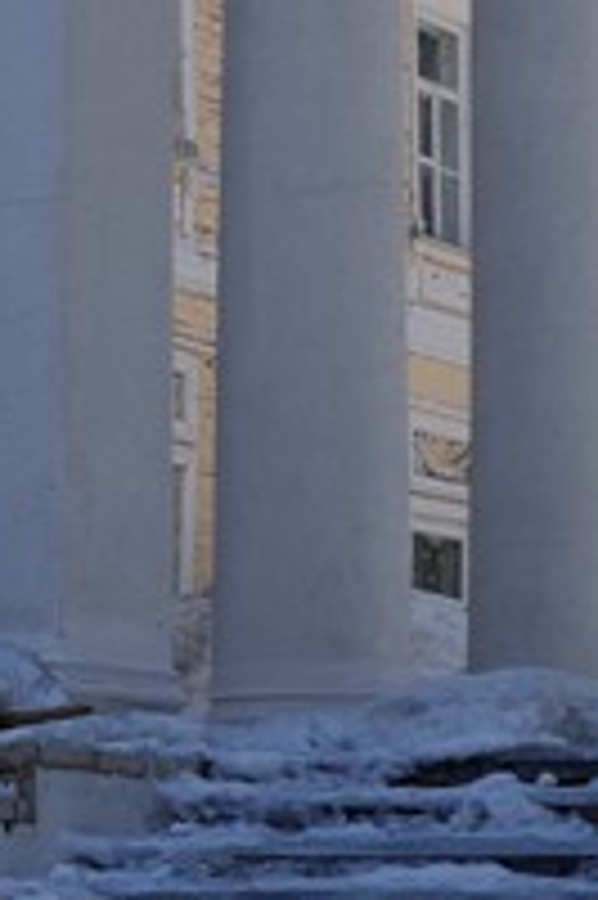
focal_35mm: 162
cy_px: 428
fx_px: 4043
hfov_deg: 8.4
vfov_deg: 12.7
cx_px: -11
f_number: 7.1
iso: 250
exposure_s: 1/500
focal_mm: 24
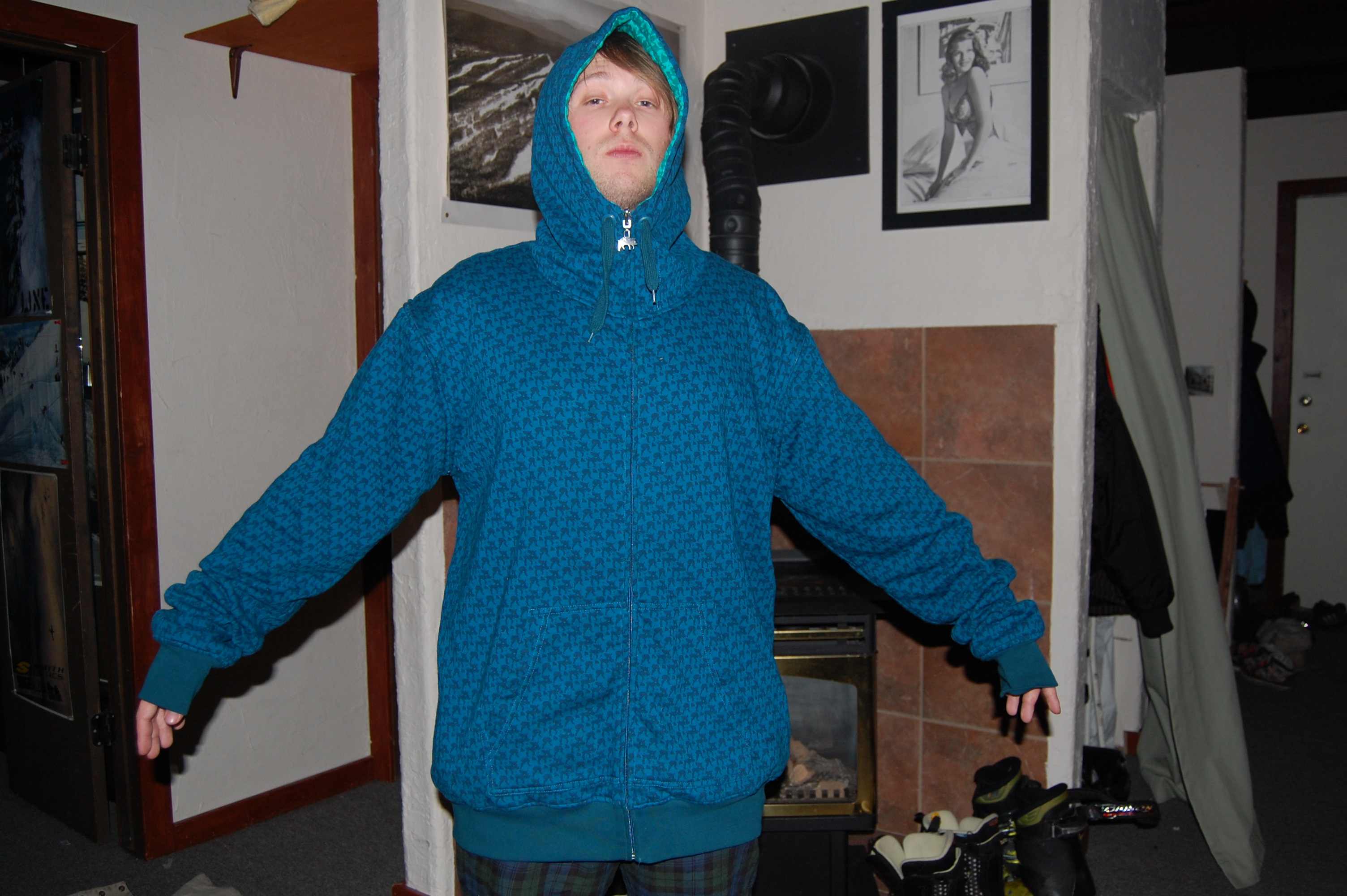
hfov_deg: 62.0
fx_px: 1121
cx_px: 674
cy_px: 448
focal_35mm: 30
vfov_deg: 43.5
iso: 400
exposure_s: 1/60
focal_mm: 20
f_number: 3.8
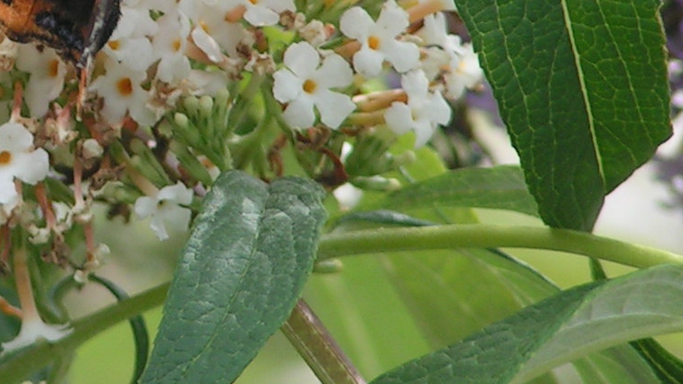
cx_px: 10
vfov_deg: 1.4
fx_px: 15227
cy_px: -89
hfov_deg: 2.6
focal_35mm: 841
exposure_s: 1/320
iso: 50
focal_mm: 43.3
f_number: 3.5
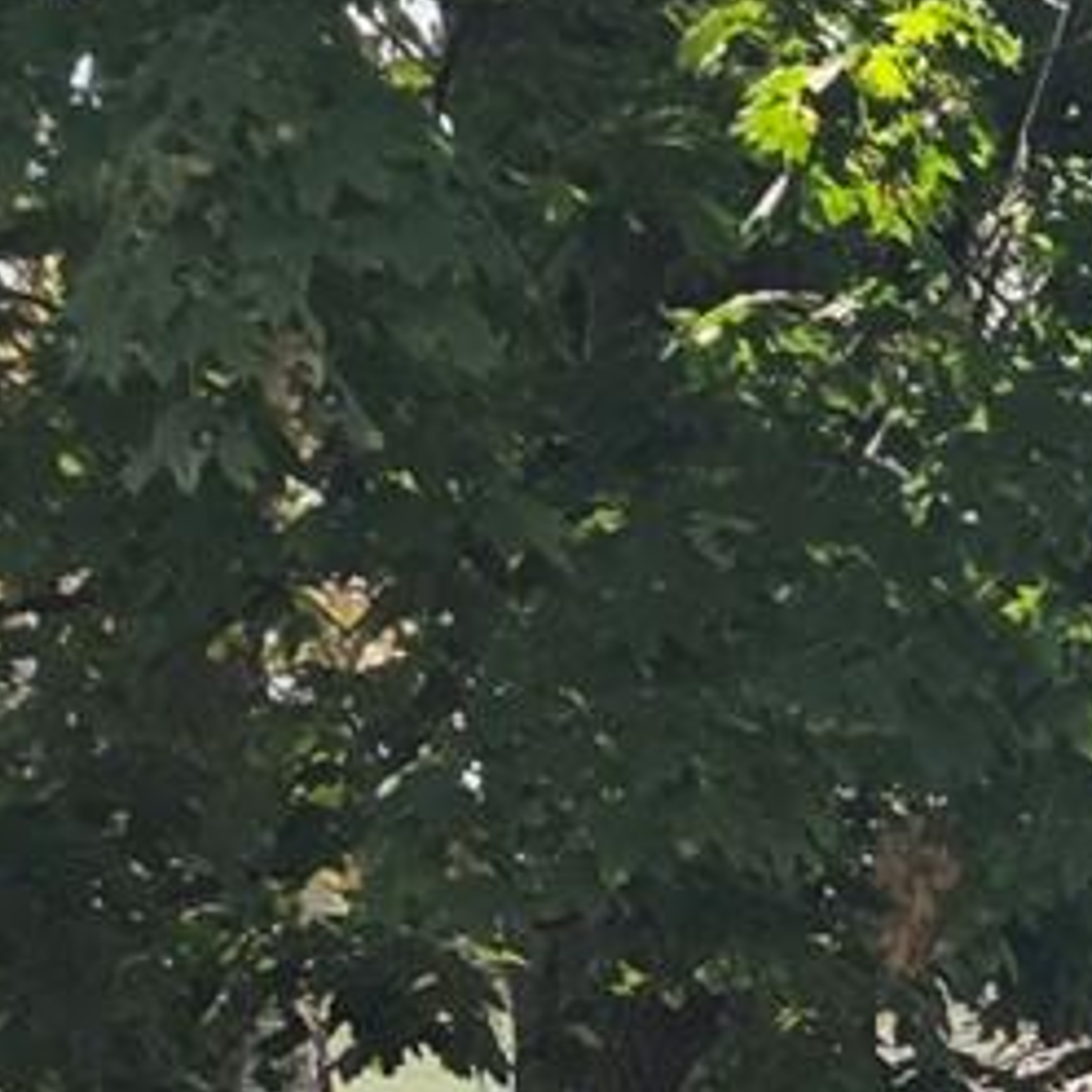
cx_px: 3342
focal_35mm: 168
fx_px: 5996
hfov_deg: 8.6
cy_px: 1524
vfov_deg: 10.1
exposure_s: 1/2828
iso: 80
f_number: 1.7
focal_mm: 6.3
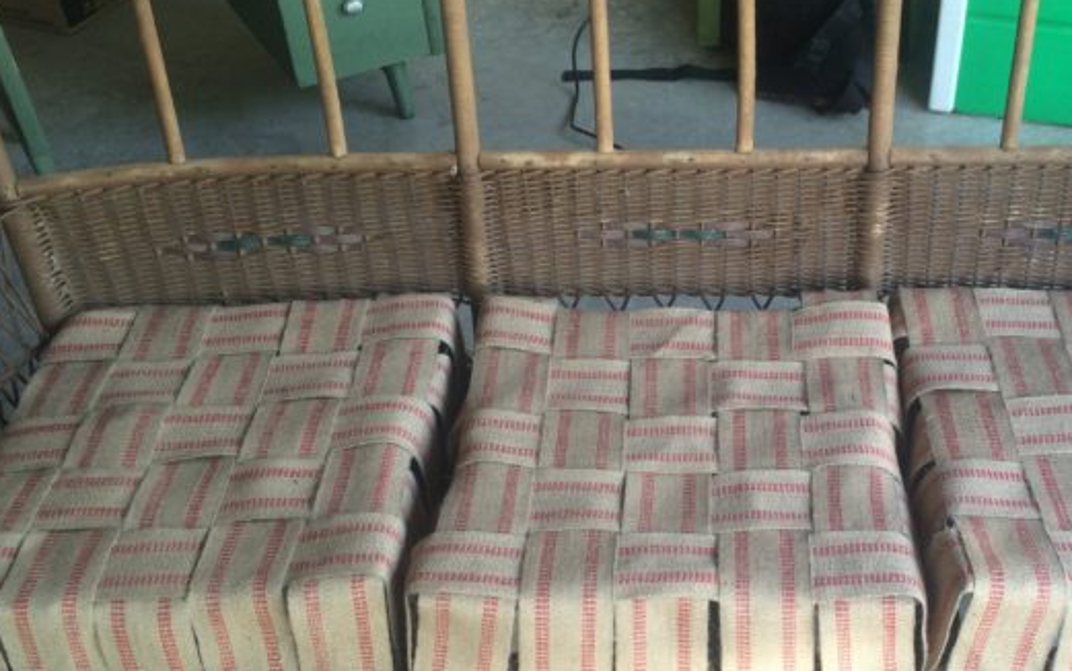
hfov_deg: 42.2
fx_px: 1374
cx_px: 698
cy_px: 451
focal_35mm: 47
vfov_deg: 27.3
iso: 50
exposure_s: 1/60
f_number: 2.2
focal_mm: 4.12
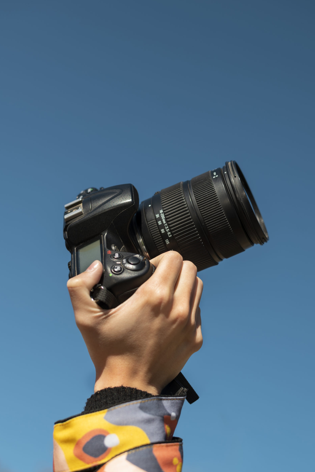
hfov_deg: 25.1
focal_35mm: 54
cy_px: 235
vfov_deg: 36.9
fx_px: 708
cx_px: 157
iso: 100
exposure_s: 1/1250
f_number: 3.2
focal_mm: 50
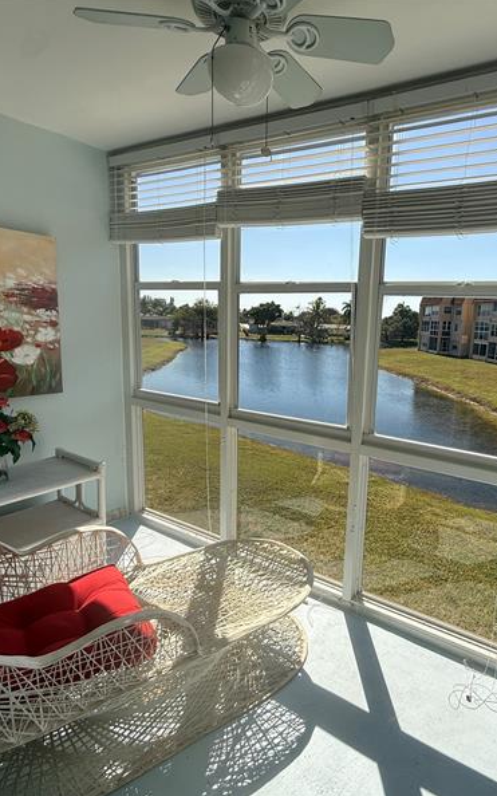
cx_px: 335
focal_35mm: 20
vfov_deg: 85.1
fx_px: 434
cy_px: 397
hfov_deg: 58.2
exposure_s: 1/1211
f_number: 2.2
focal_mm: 2.22
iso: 50
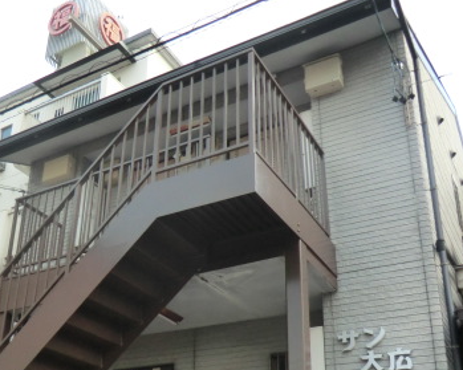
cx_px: 141
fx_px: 589
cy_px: 273
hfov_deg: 42.1
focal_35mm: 43
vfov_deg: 34.2
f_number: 3.2
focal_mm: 4.3
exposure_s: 1/60
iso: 160
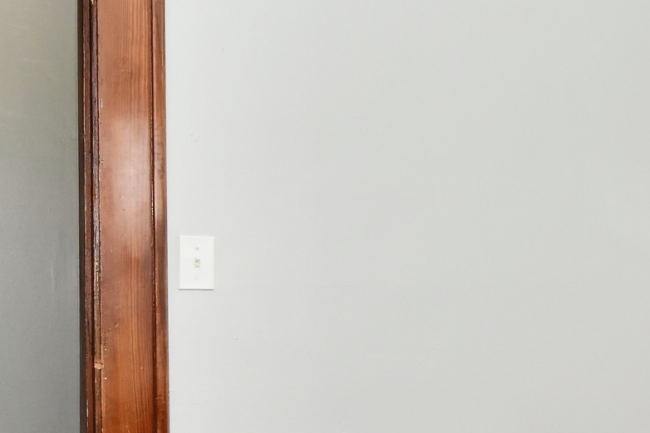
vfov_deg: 24.4
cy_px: 308
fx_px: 993
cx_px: 726
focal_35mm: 55
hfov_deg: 31.8
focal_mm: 14
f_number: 6.3
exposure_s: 1/60
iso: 640
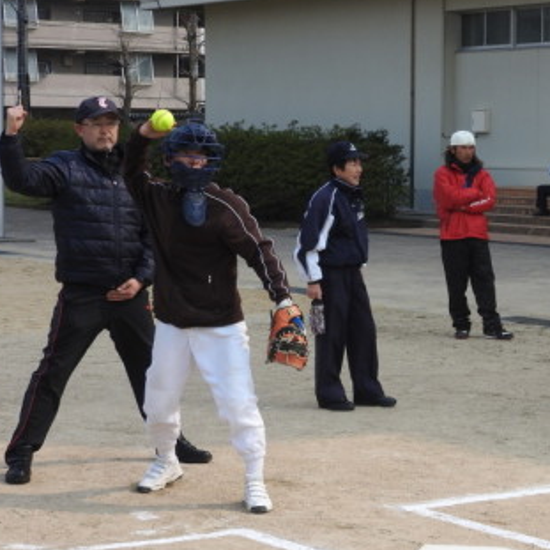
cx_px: 504
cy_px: 301
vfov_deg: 15.7
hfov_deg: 15.5
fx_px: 1995
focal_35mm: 111
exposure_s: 1/800
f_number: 4.2
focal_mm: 11.6
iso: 100
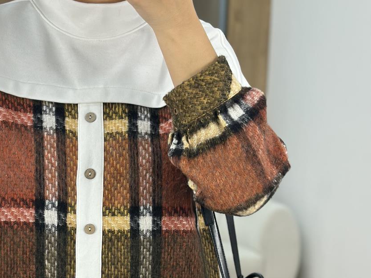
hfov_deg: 21.2
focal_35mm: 92
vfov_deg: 15.8
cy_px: 277
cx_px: 107
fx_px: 986
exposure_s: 1/141
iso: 80
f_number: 1.78
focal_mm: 6.86
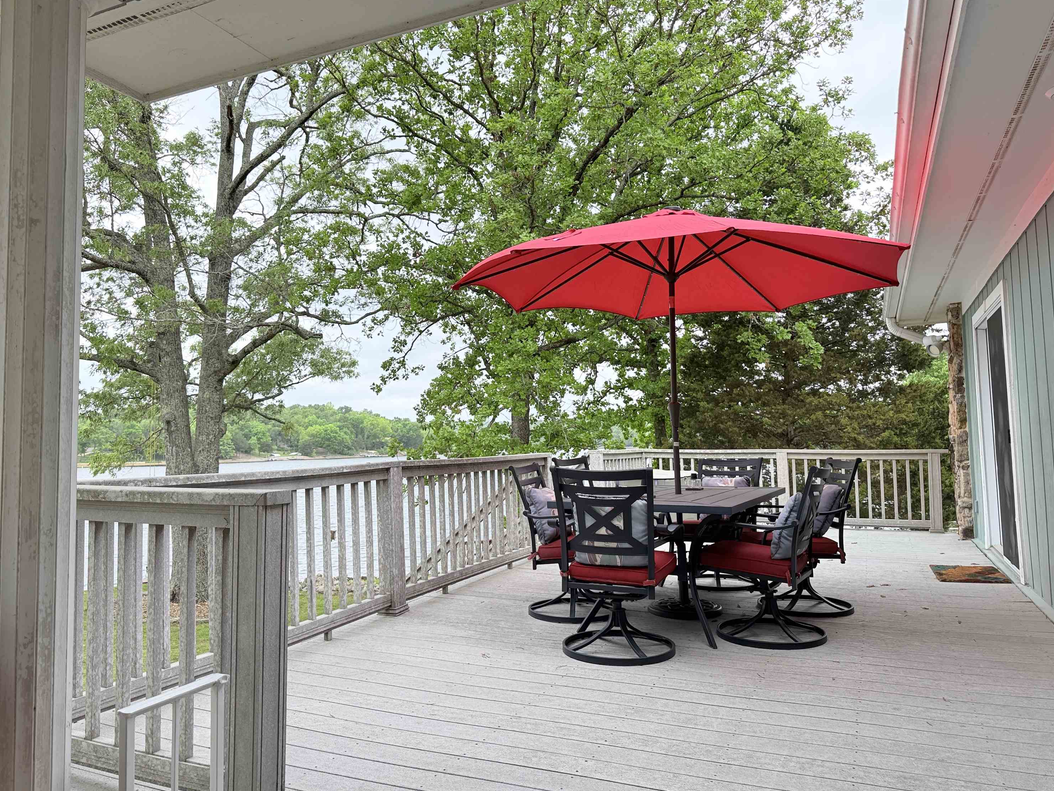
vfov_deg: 54.9
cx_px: 514
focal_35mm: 25
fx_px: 761
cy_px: 387
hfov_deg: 69.4
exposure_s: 1/822
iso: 100
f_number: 1.78
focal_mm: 6.76
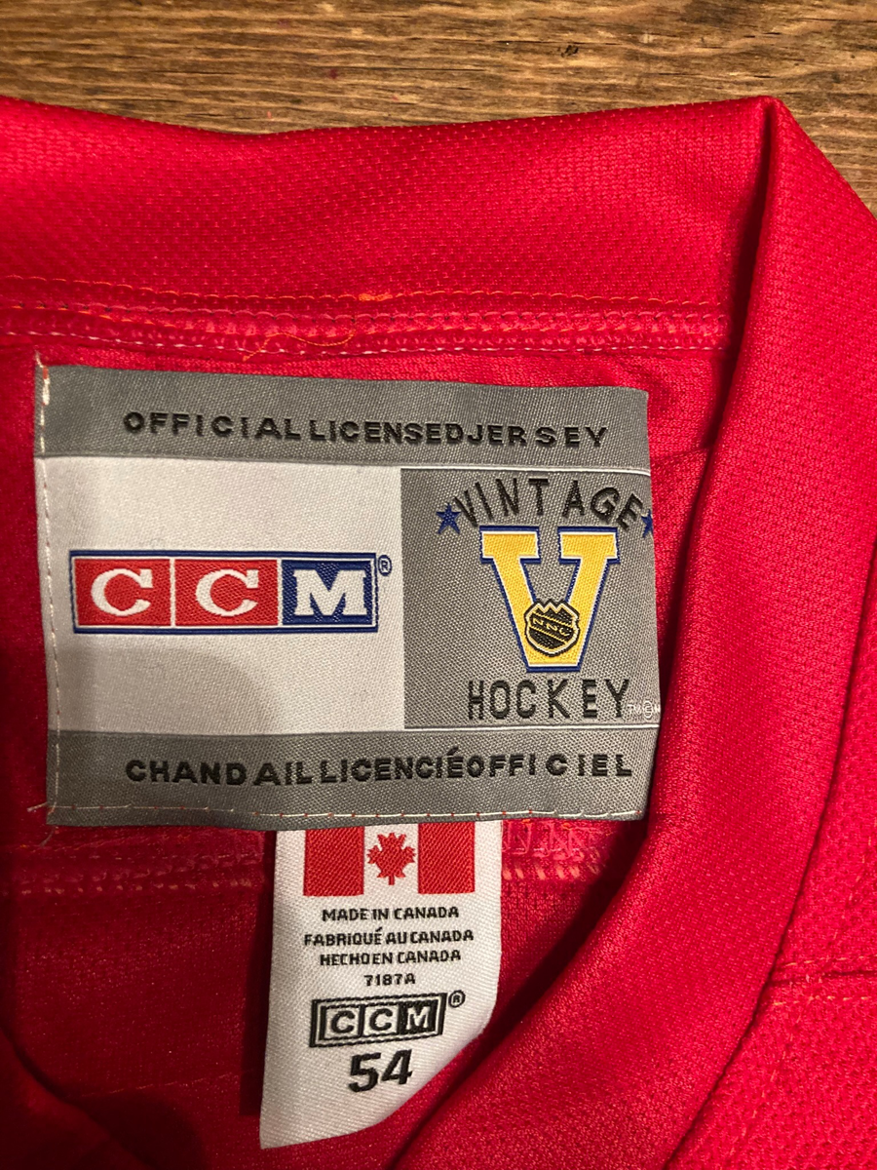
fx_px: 946
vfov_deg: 63.4
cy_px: 585
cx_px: 438
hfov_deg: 49.7
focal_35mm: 28
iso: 250
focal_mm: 3.99
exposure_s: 1/40
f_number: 1.8
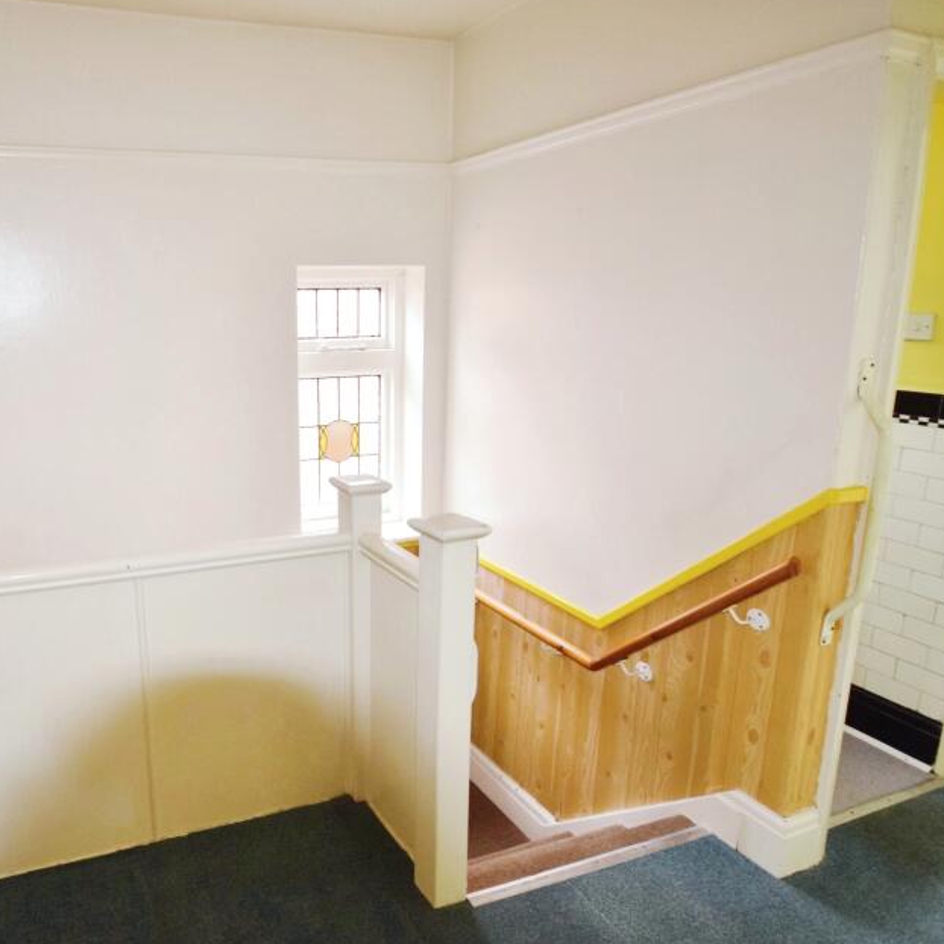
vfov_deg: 72.1
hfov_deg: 66.6
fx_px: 648
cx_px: 212
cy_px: 496
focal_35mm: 21
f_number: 5
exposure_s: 1/100
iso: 800
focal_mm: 10
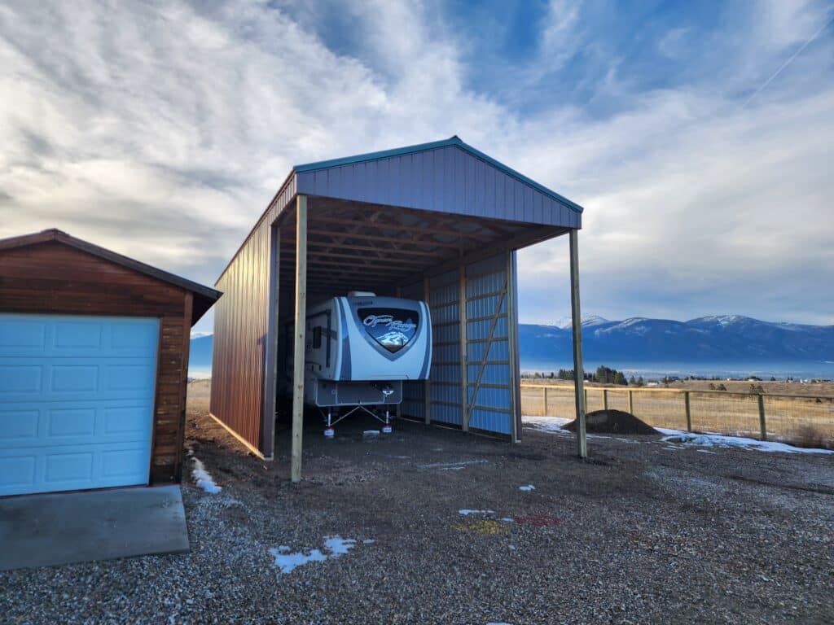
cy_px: 312
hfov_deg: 73.9
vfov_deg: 58.9
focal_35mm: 23
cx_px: 417
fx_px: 554
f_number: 1.8
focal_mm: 6.4
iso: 12
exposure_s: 1/300
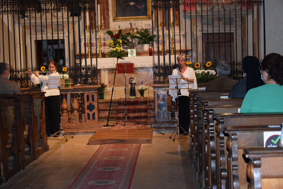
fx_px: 566
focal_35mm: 72
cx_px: 142
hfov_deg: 28.1
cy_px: 94
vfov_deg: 18.9
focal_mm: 48
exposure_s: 1/60
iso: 3200
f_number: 4.8
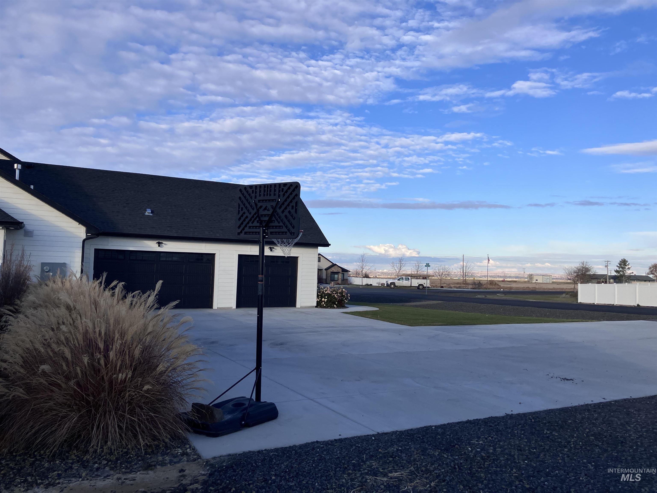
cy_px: 246
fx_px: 531
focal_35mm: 28
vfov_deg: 49.7
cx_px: 328
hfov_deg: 63.4
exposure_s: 1/2558
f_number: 1.8
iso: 32
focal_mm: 3.99
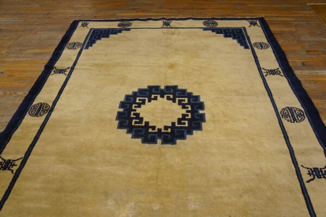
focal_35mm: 30
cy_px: 108
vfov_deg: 43.5
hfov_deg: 62.0
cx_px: 163
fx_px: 271
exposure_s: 1/60
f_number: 4
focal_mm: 20
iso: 640
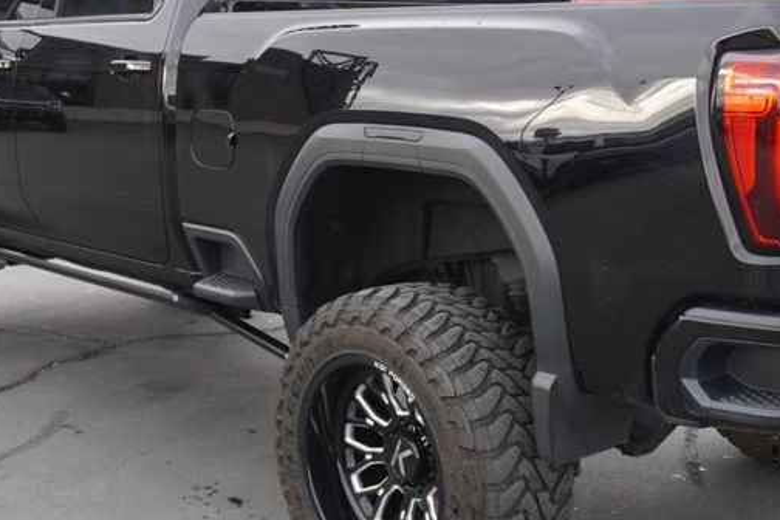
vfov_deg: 22.3
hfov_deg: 32.8
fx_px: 1322
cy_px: 245
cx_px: 438
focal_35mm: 61
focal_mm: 20
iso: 100
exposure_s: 1/60
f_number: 4
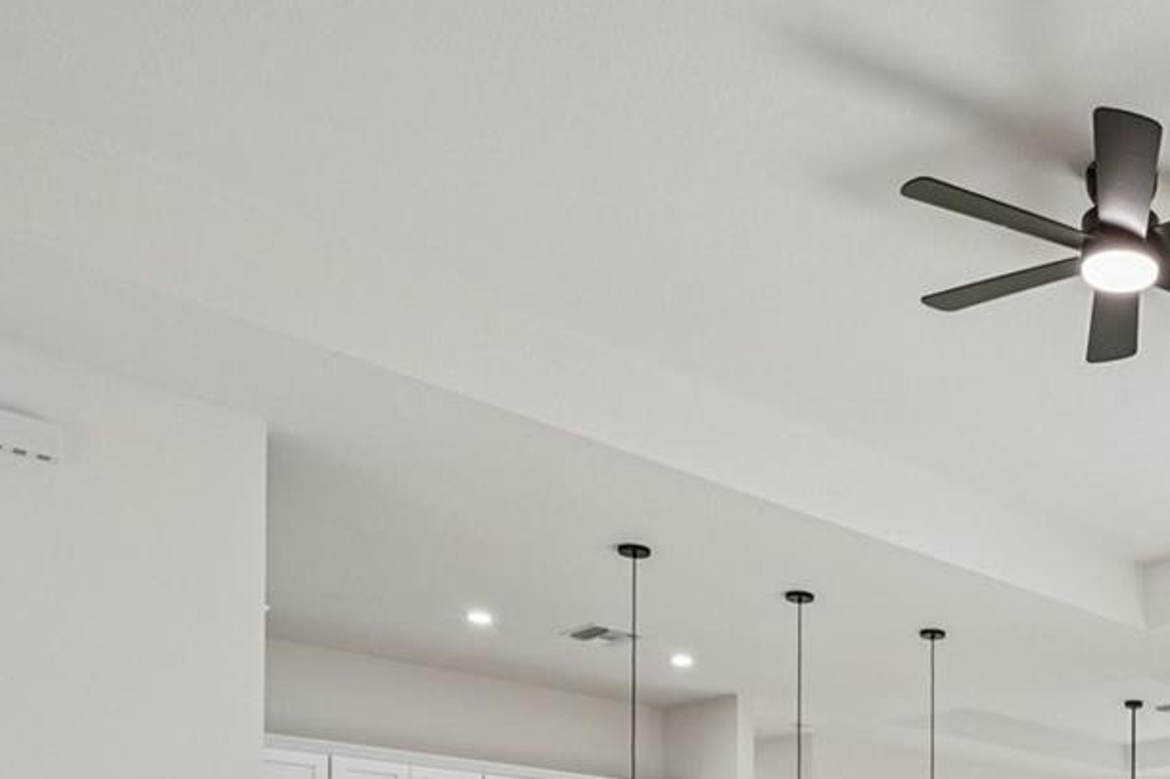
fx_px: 1364
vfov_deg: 27.0
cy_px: 1000
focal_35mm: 42
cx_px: 1103
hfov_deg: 41.8
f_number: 8
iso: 400
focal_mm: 16
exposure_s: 1/60
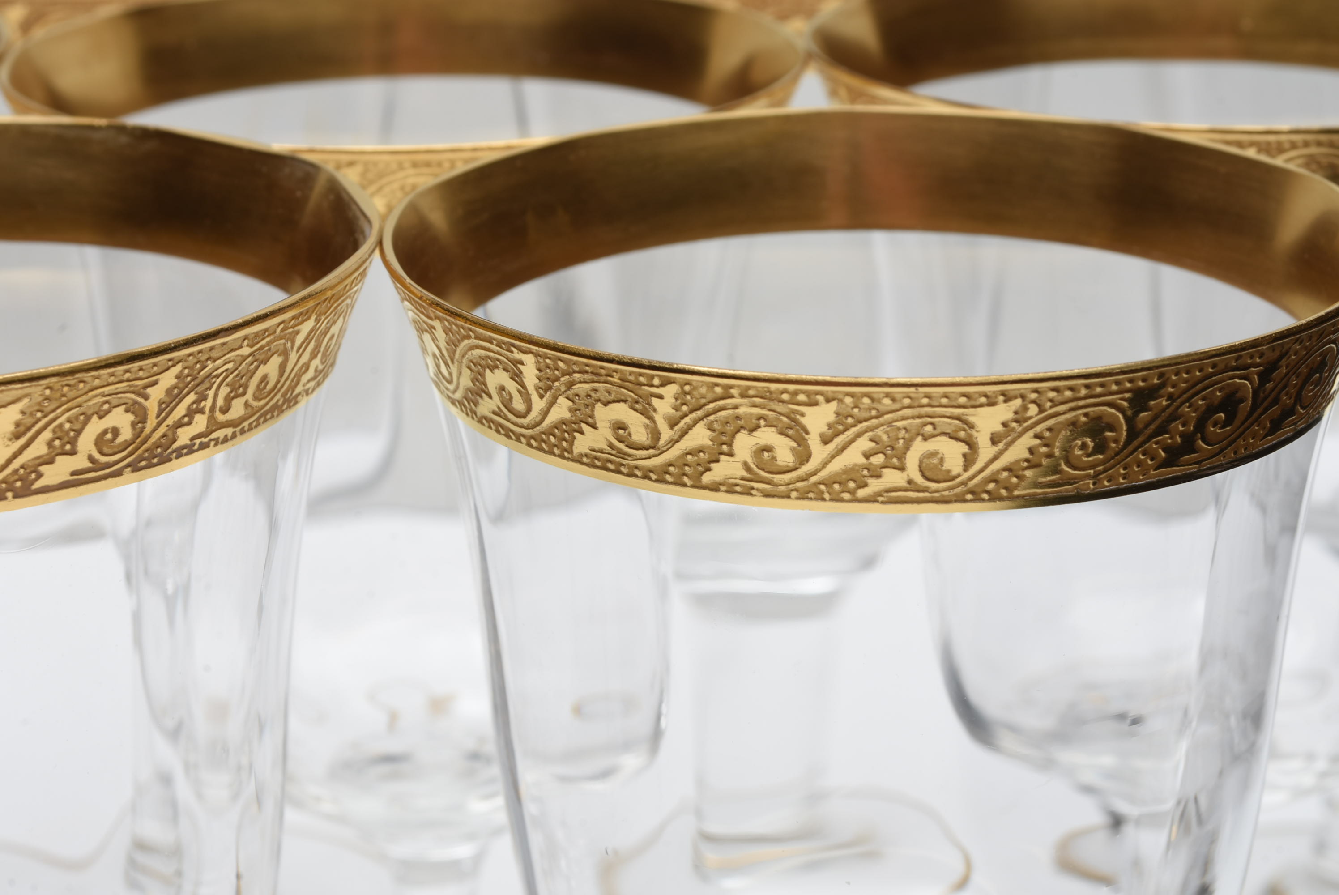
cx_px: 670
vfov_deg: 16.6
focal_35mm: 82
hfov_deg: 24.6
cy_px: 448
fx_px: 3071
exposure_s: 1/100
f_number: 18
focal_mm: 55
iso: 100
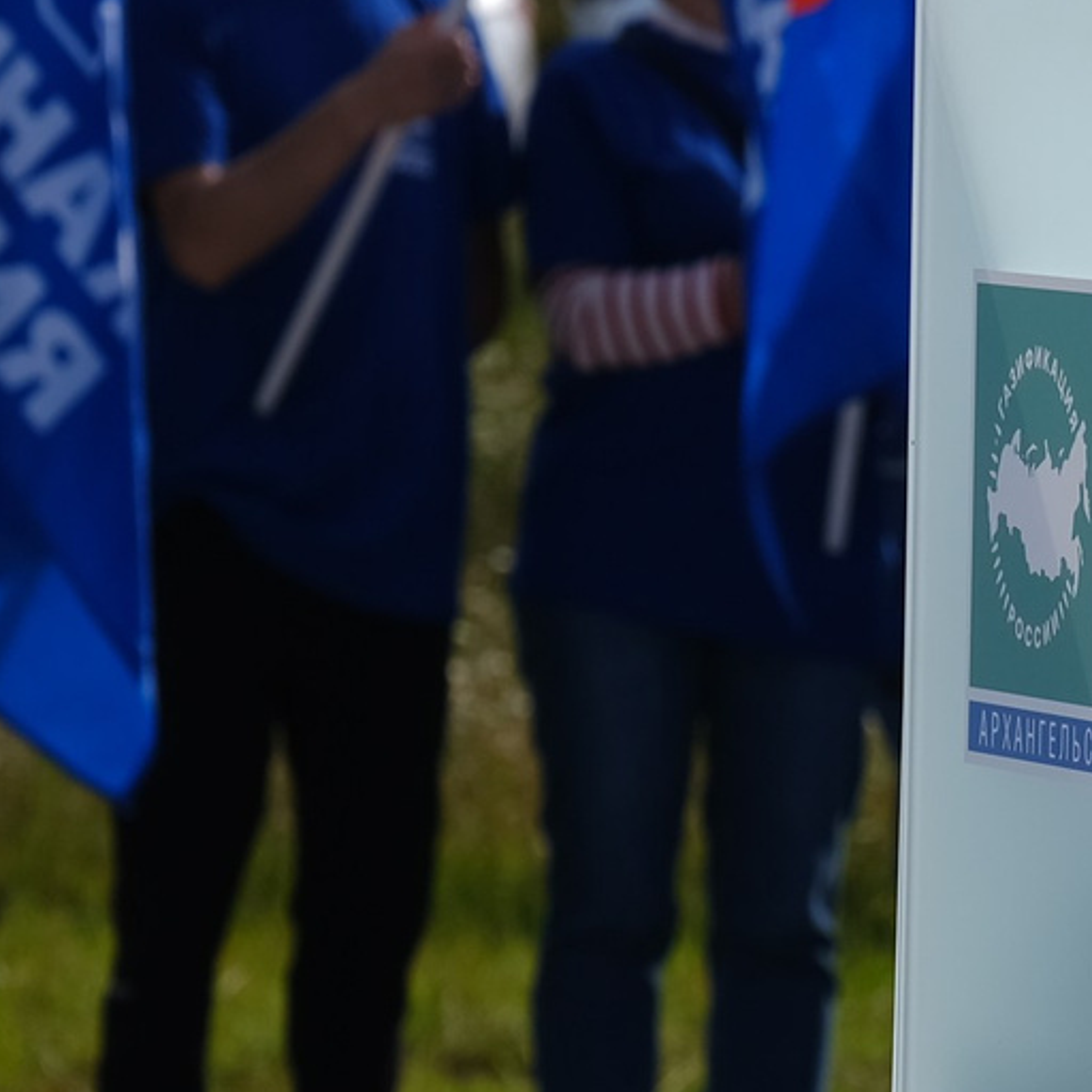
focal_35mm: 455
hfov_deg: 3.8
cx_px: 1459
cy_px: 69
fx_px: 16239
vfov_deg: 3.8
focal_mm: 71.5
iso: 80
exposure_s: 1/480
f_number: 6.4
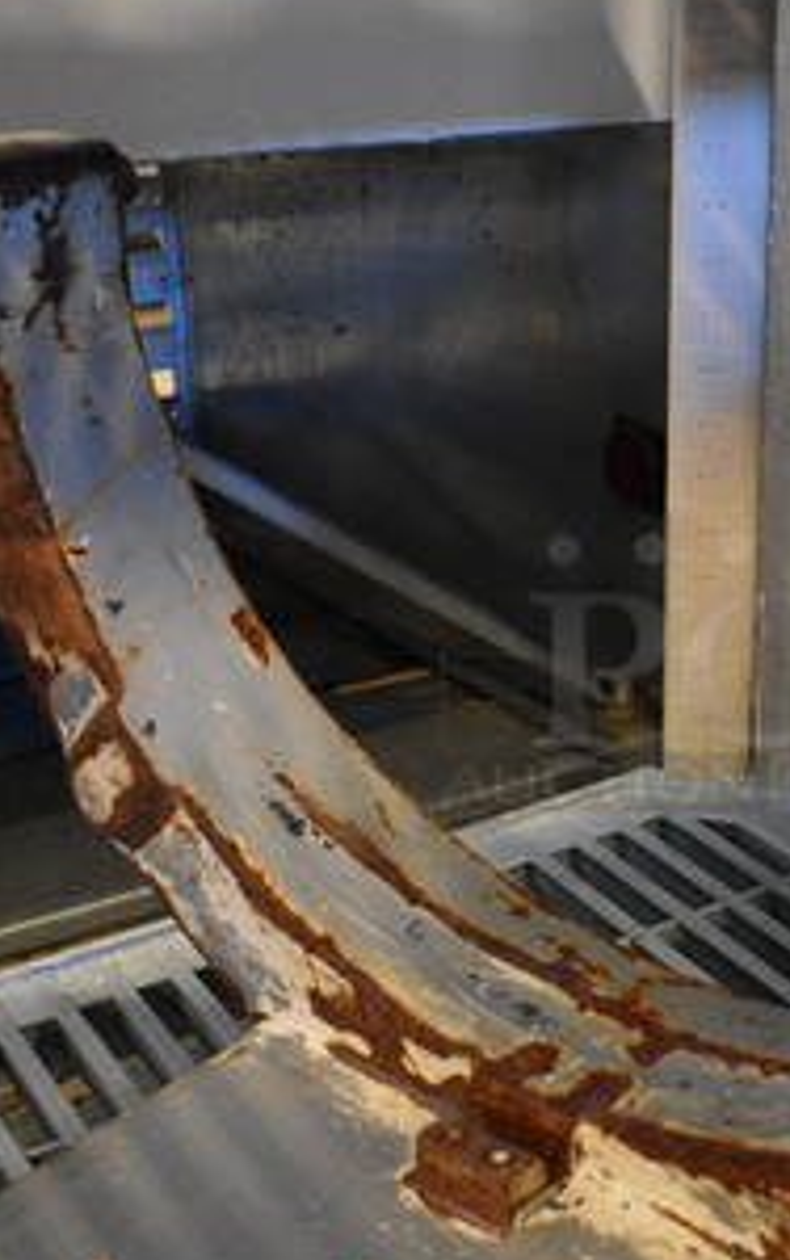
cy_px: 664
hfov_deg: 22.5
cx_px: 735
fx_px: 1925
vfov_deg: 36.2
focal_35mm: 56
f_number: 3.5
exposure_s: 1/30
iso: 2500
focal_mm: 18
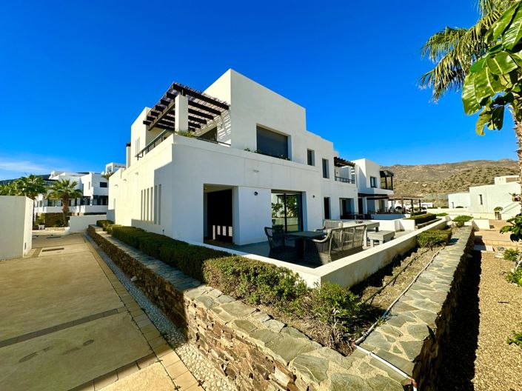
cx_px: 261
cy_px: 196
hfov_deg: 102.1
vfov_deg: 85.6
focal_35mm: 14
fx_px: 211
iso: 50
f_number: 2.2
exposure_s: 1/1887
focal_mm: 2.22
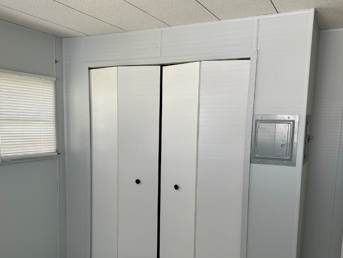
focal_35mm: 33
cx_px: 160
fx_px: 327
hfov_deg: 55.3
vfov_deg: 42.7
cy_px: 159
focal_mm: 6.86
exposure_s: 1/121
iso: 80
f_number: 1.78
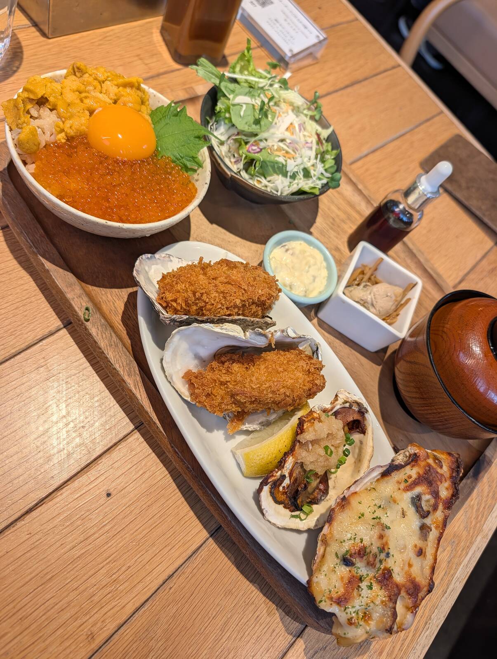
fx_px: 458
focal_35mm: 24
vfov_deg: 71.5
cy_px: 330
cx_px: 248
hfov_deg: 56.9
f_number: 1.68
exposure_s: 1/157
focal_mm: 6.9
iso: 19
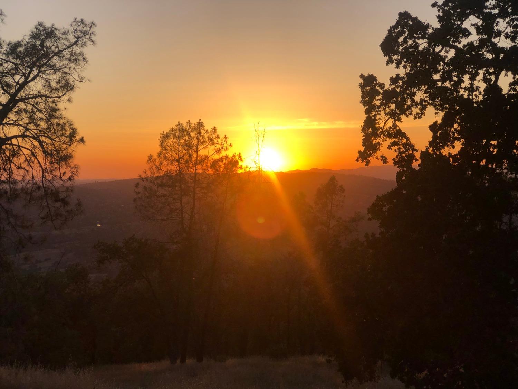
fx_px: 853
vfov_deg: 25.7
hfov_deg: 33.8
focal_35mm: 57
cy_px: 194
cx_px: 259
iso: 20
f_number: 2.8
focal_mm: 6.6
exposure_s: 1/410
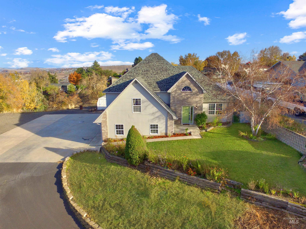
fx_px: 177
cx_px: 153
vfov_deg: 66.0
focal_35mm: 20
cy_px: 114
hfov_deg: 81.7
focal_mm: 3.61
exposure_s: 1/221
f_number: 2.8
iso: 100
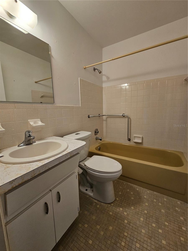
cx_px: 94
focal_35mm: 13
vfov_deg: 106.2
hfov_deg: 89.9
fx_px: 94
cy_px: 126
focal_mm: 2.2
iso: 80
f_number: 2.2
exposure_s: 1/60
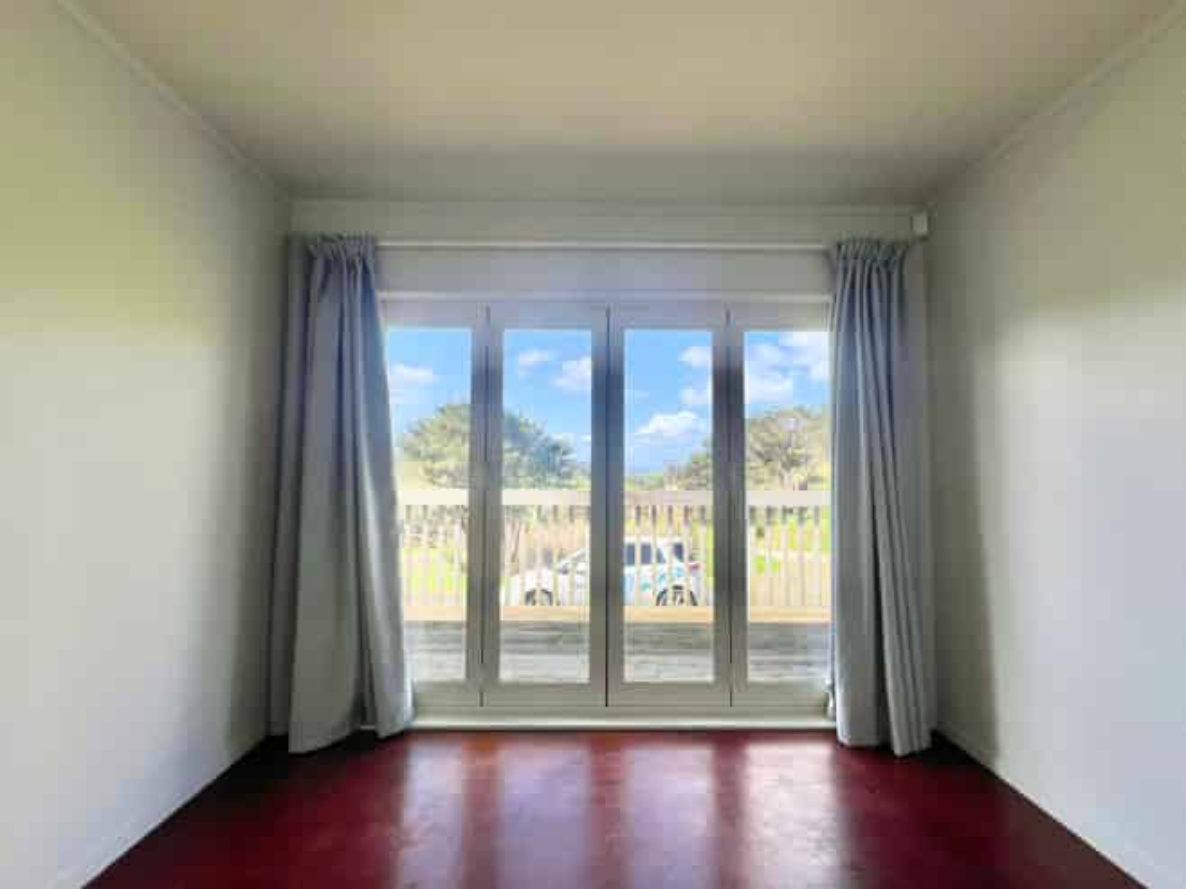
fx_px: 445
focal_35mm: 13
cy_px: 444
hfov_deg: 106.2
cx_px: 593
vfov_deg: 89.9
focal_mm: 1.57
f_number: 1.8
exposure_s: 1/815
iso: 32
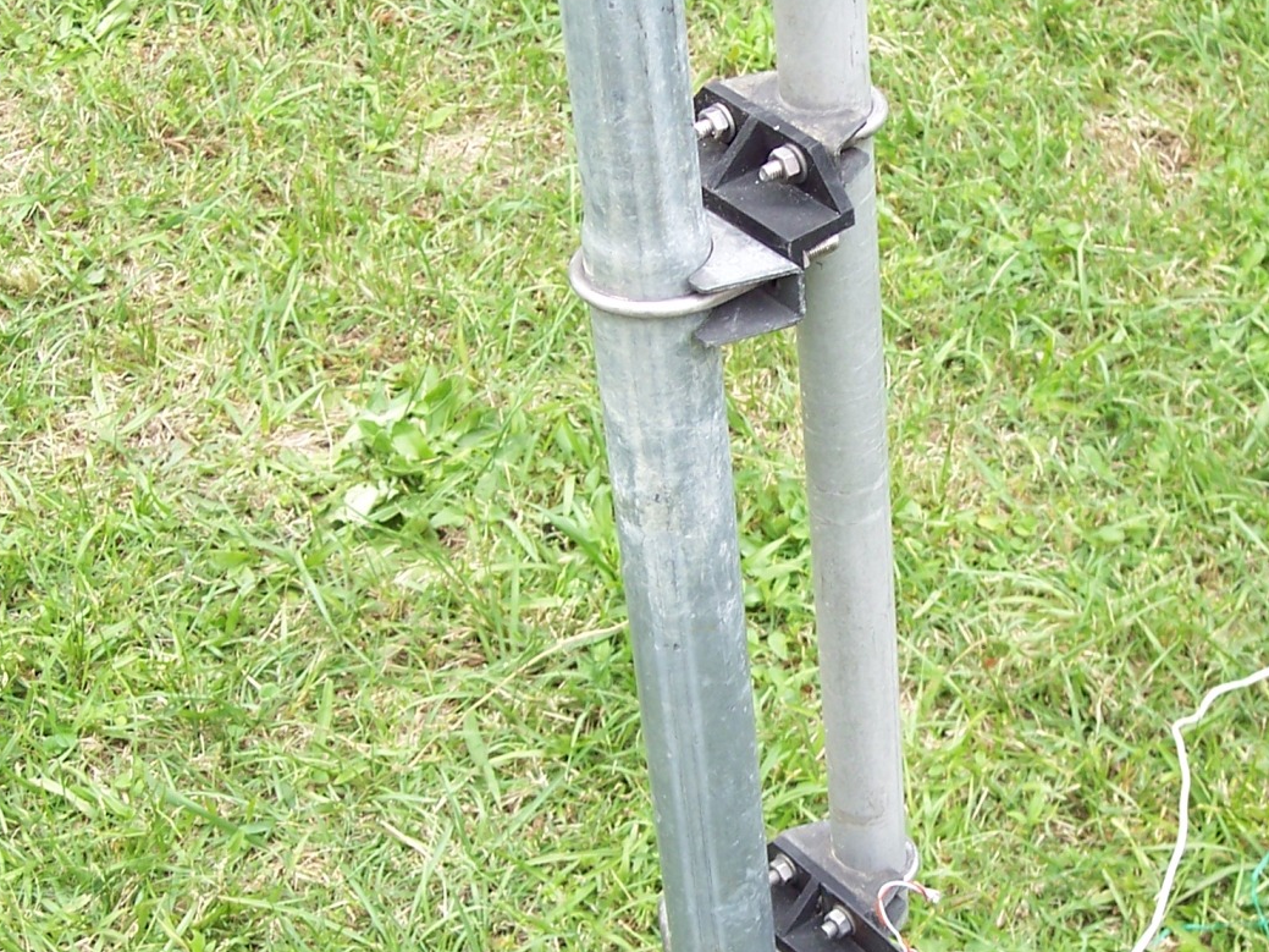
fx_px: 2749
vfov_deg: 19.6
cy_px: 443
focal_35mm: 75
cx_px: 775
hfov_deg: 25.9
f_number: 3.4
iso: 100
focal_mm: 8
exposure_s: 1/90
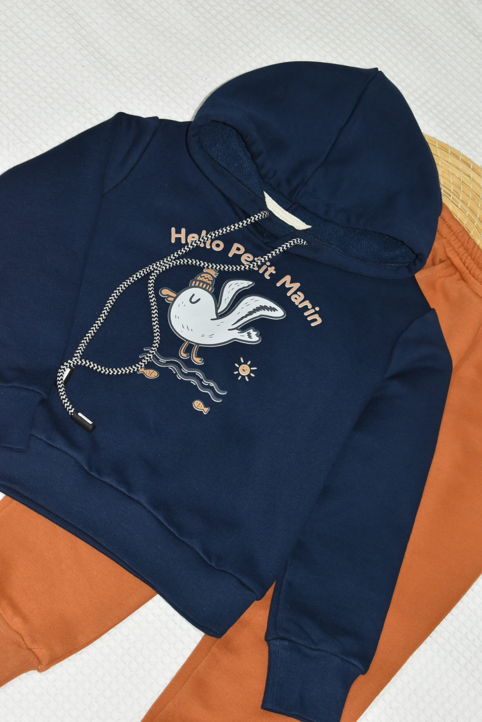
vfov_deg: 24.6
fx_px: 1654
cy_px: 361
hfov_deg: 16.6
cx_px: 241
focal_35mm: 82
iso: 800
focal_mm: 55
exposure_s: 1/80
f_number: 5.6
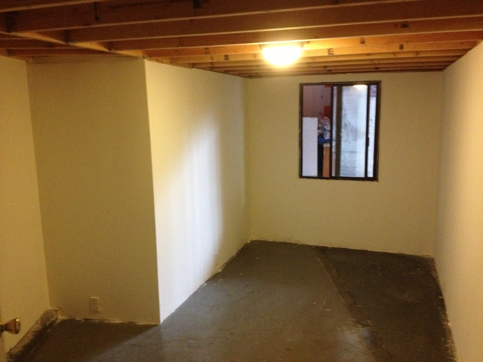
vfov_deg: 40.7
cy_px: 181
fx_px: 488
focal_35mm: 35
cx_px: 242
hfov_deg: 52.6
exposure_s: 1/20
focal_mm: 4.28
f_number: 2.4
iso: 400
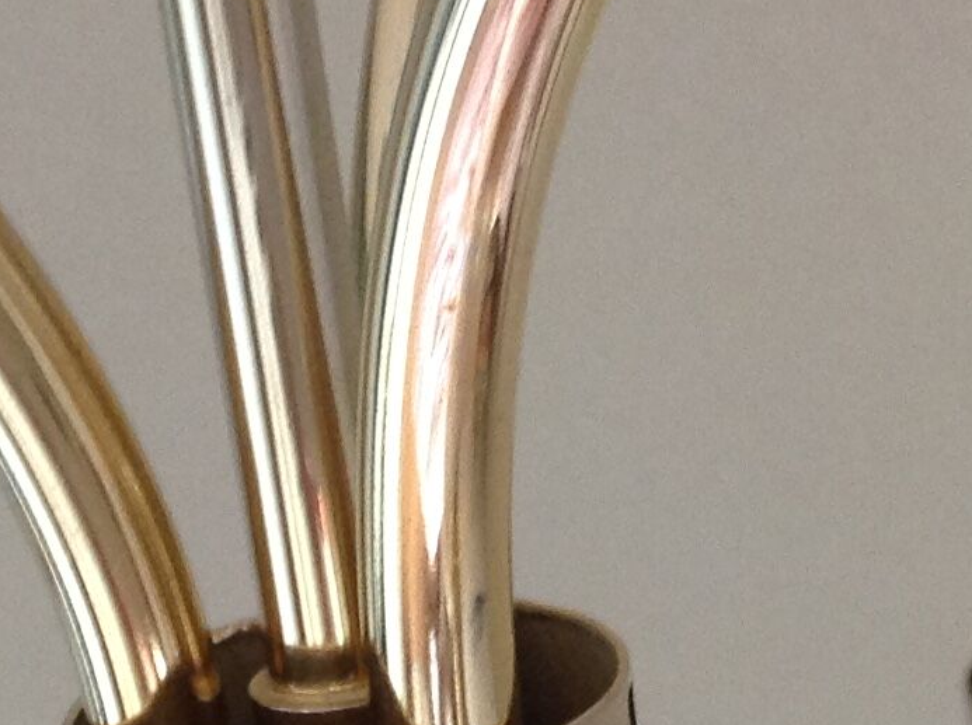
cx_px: 560
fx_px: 3671
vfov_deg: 11.1
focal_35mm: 131
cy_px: 797
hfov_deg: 15.1
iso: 125
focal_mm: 4.28
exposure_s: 1/15
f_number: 2.4
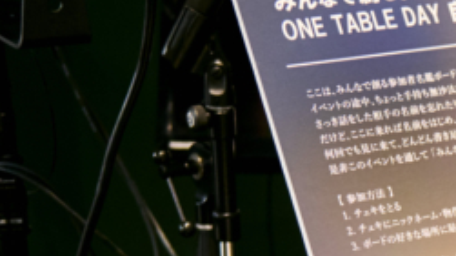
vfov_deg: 7.7
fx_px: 1861
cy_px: 373
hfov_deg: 13.3
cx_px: 663
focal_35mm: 154
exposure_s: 1/125
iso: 1600
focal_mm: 36
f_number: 2.8
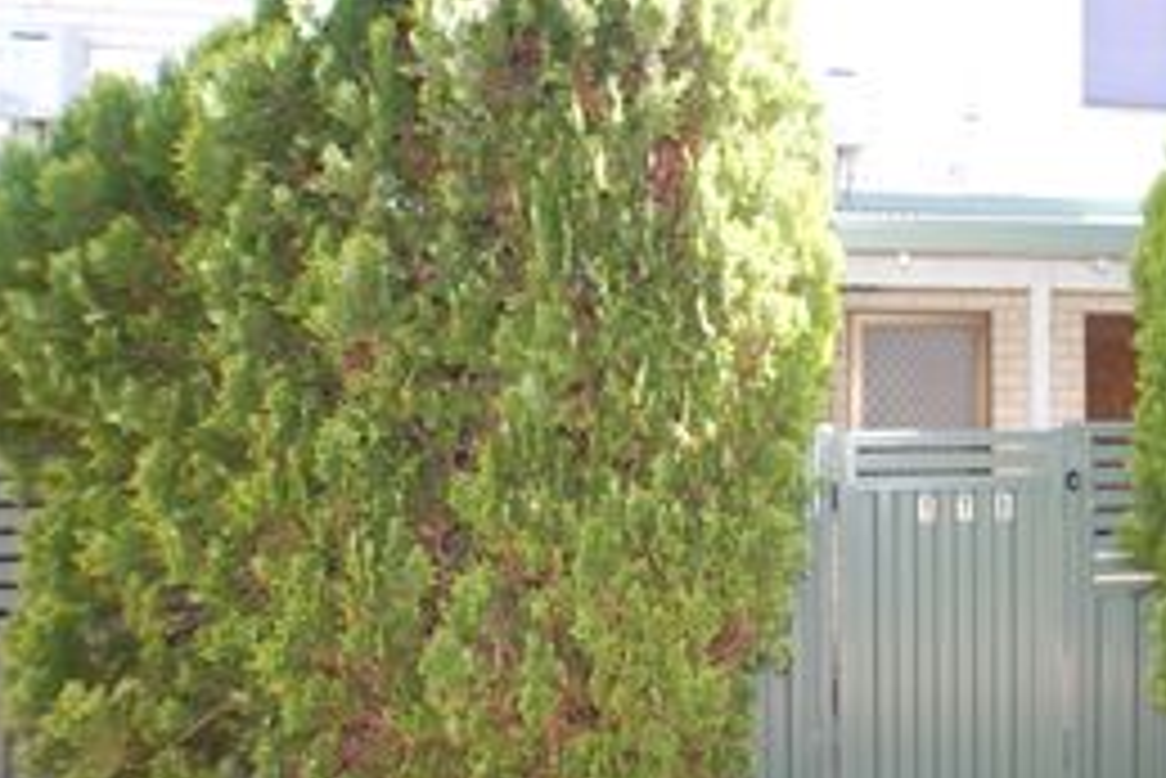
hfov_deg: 54.4
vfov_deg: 43.7
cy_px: 340
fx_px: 969
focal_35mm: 30
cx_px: 1040
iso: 200
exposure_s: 1/80
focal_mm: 11
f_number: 4.5
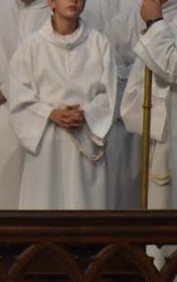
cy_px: -21
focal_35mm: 599
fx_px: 4612
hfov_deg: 2.2
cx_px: -86
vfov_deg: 3.5
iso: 1600
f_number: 5.6
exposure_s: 1/30
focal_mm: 116
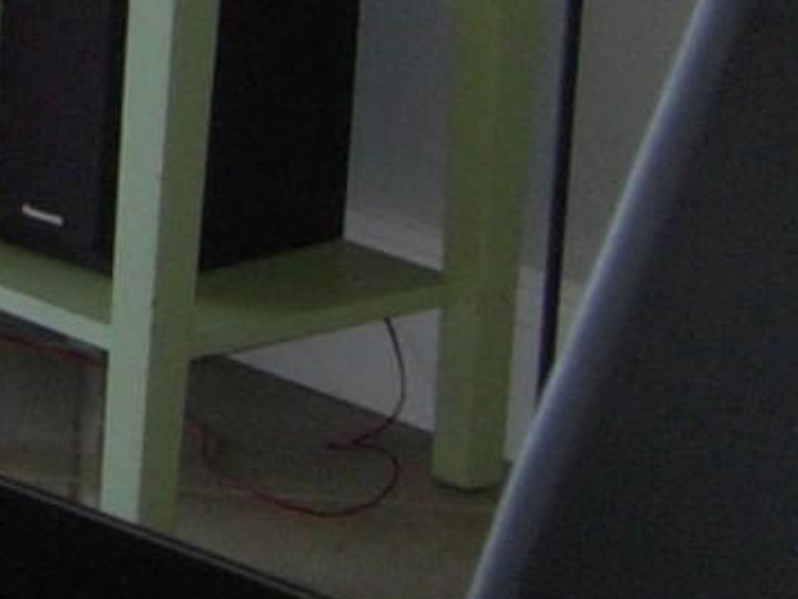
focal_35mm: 278
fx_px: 6413
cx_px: -627
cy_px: -910
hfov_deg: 6.9
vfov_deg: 5.2
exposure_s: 1/62.1
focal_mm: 7.8
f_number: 2.8
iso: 79
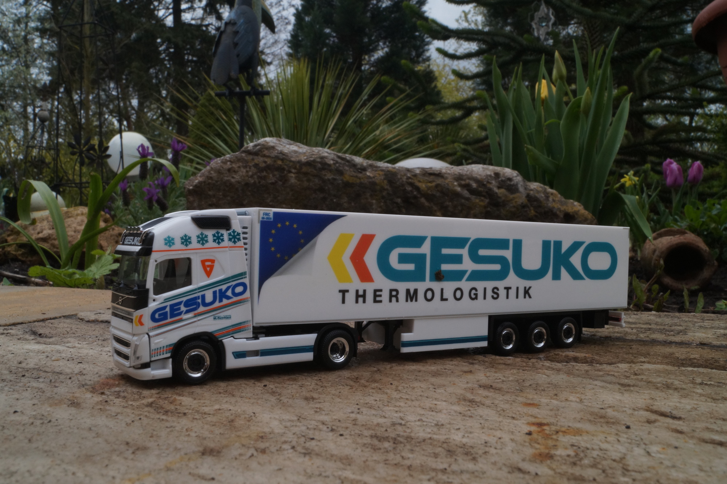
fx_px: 727
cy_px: 242
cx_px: 364
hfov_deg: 53.2
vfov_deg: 36.8
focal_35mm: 36
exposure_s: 1/60
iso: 500
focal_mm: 24
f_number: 22
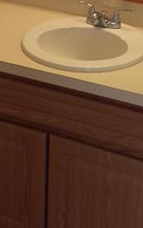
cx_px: 65
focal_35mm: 100
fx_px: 622
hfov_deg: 13.1
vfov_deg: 19.7
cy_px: -39
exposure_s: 1/30
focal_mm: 3.3
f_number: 2.4
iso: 32
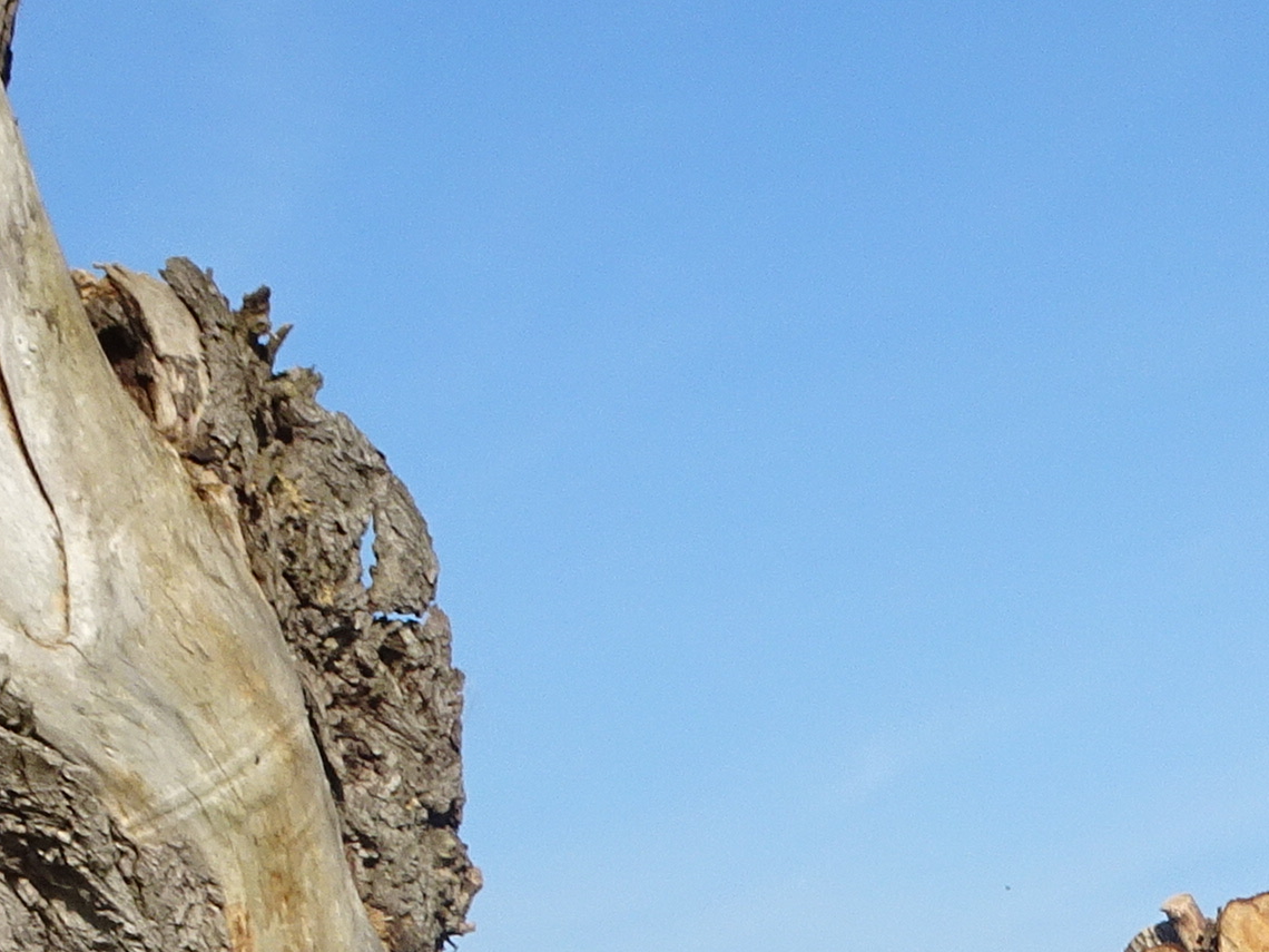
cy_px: 1643
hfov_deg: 13.0
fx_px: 5352
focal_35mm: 146
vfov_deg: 9.7
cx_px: 1665
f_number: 4
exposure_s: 1/800
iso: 80
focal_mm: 5.79
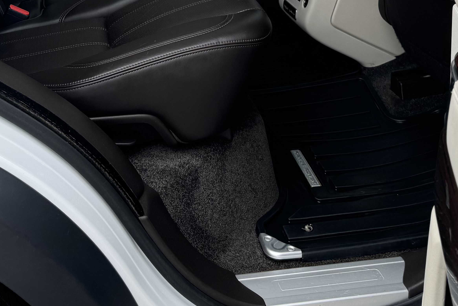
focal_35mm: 61
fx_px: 776
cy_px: -91
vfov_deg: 20.4
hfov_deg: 32.8
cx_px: 193
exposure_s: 1/792
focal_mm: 6.76
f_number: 1.78
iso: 80
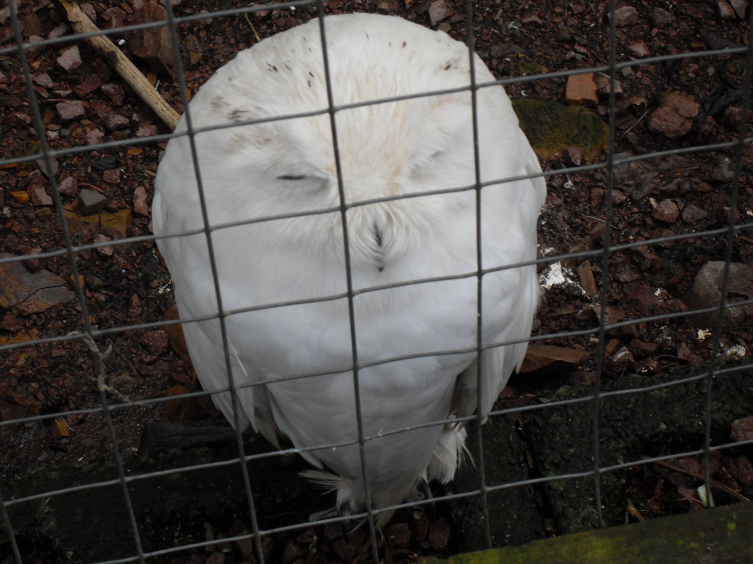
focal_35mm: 111
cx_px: 376
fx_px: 2415
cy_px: 282
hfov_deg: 17.7
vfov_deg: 13.3
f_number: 5.2
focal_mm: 18.1
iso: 100
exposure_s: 1/180
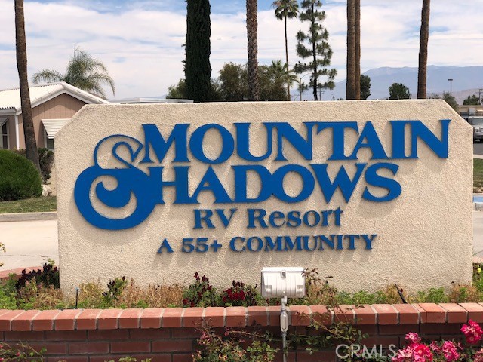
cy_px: 181
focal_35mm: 57
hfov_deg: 33.8
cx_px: 242
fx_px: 795
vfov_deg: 25.7
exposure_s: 1/1000
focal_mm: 6.6
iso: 20
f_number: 2.8
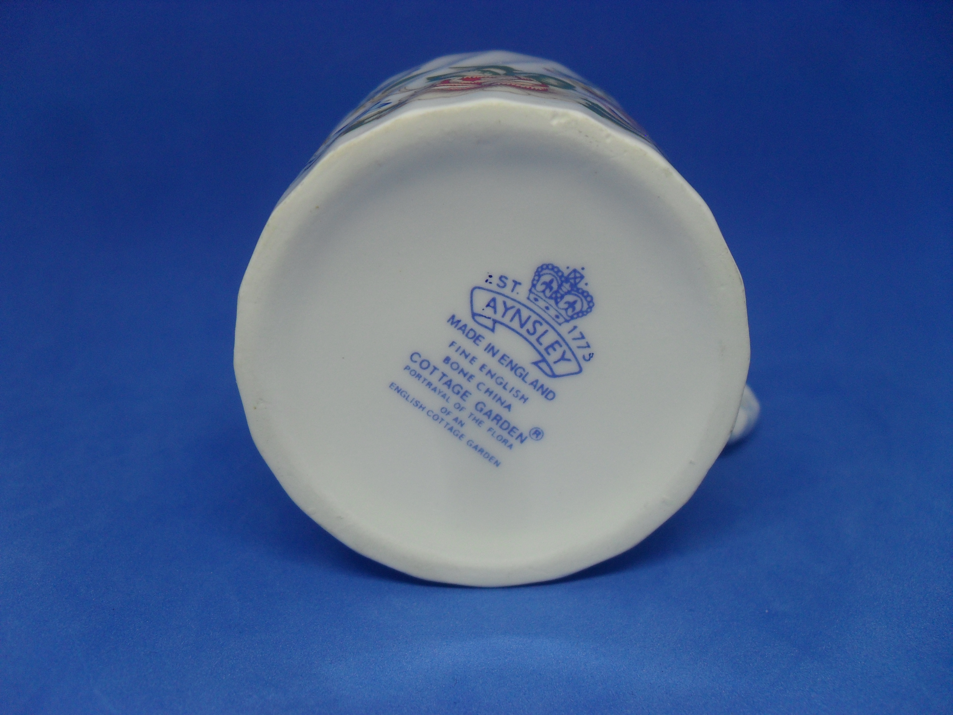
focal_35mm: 35
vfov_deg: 40.7
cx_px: 476
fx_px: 964
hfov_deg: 52.6
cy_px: 358
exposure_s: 1/90
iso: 100
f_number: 2.8
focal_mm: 6.2
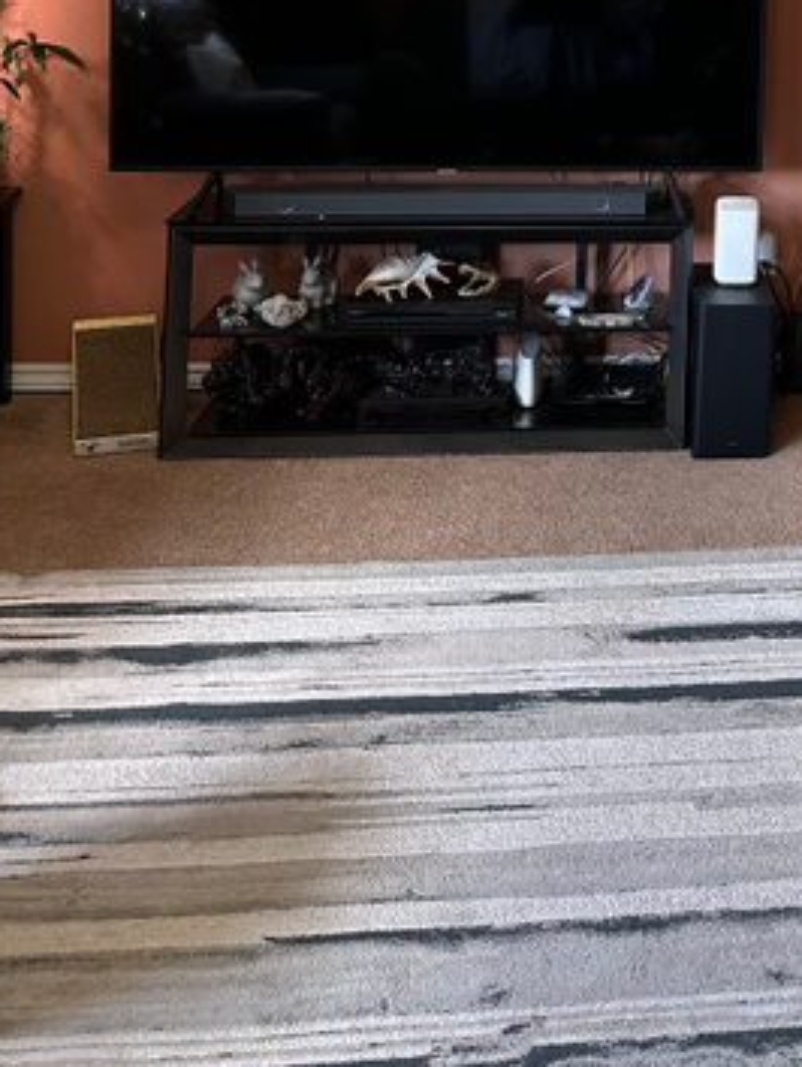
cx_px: 790
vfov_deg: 33.5
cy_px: -12
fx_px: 1604
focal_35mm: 52
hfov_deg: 26.6
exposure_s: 1/60
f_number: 1.78
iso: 160
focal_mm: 6.86
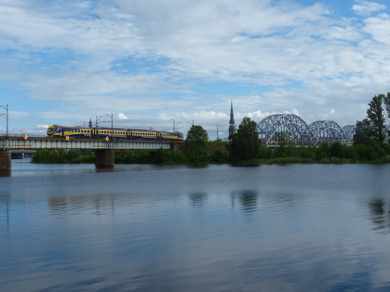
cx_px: 195
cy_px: 146
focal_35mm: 44
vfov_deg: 32.9
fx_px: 496
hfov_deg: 42.9
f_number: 4
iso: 100
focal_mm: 7.8
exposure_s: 1/1300
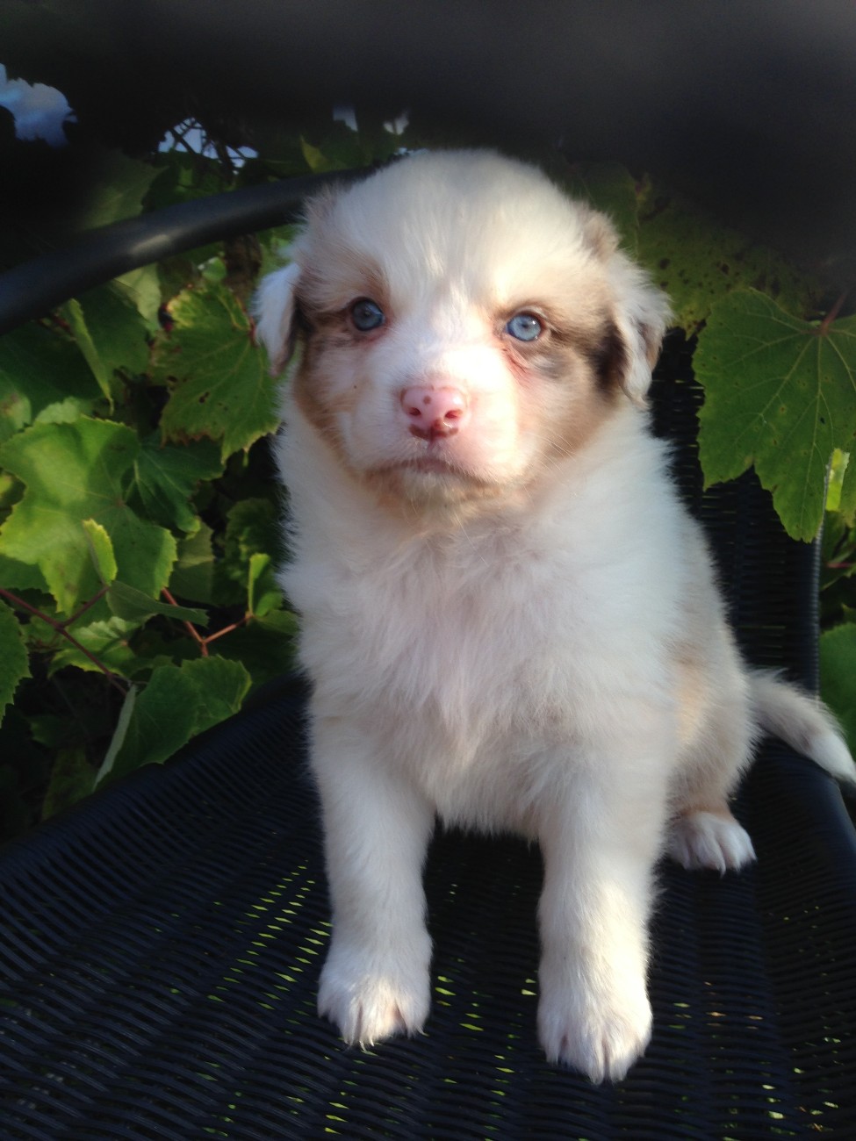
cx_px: 428
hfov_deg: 42.9
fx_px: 1088
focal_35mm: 33
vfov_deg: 55.4
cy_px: 570
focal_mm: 4.12
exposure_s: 1/167
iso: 50
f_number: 2.4
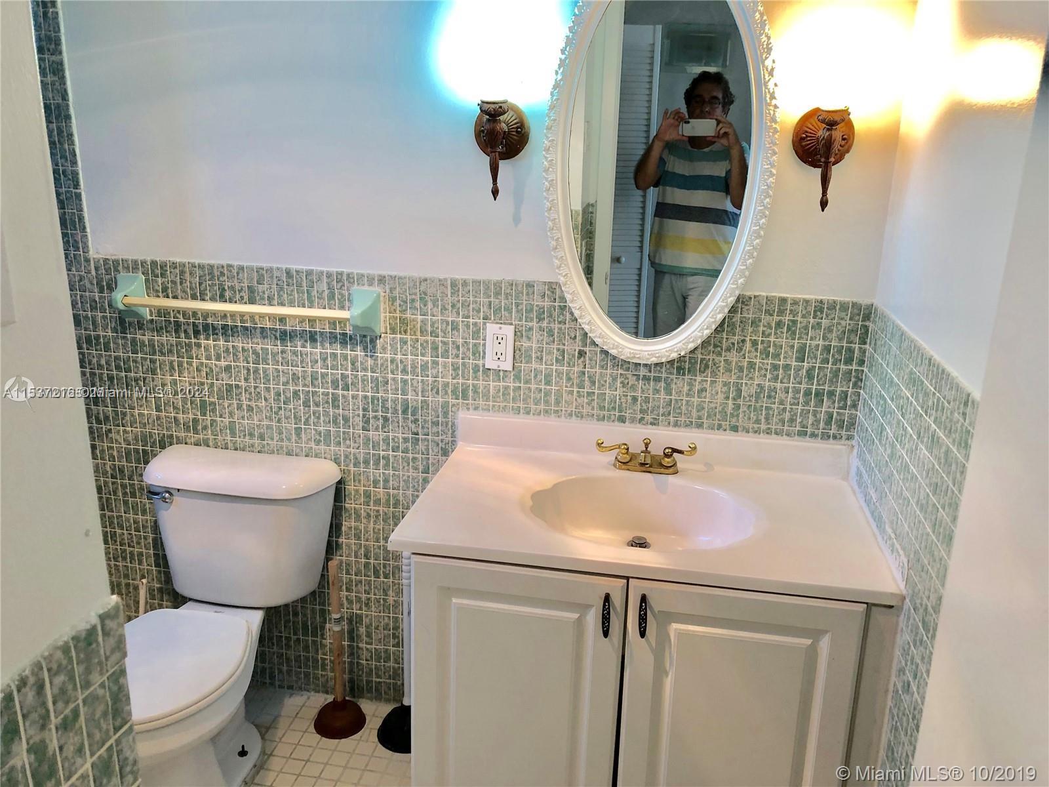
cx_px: 524
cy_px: 394
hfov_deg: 63.4
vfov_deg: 49.7
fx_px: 849
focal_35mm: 28
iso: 25
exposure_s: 1/30
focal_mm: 4
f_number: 1.8
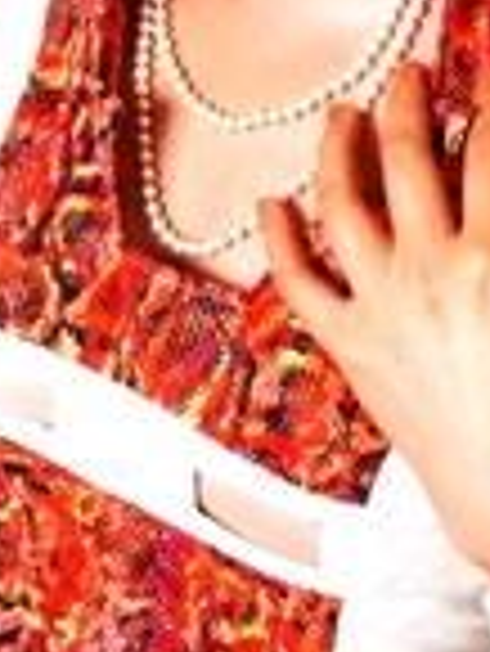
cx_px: 112
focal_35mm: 101
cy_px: -16
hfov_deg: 14.6
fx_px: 1903
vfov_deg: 18.9
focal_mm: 8.5
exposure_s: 1/160
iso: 200
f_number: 11
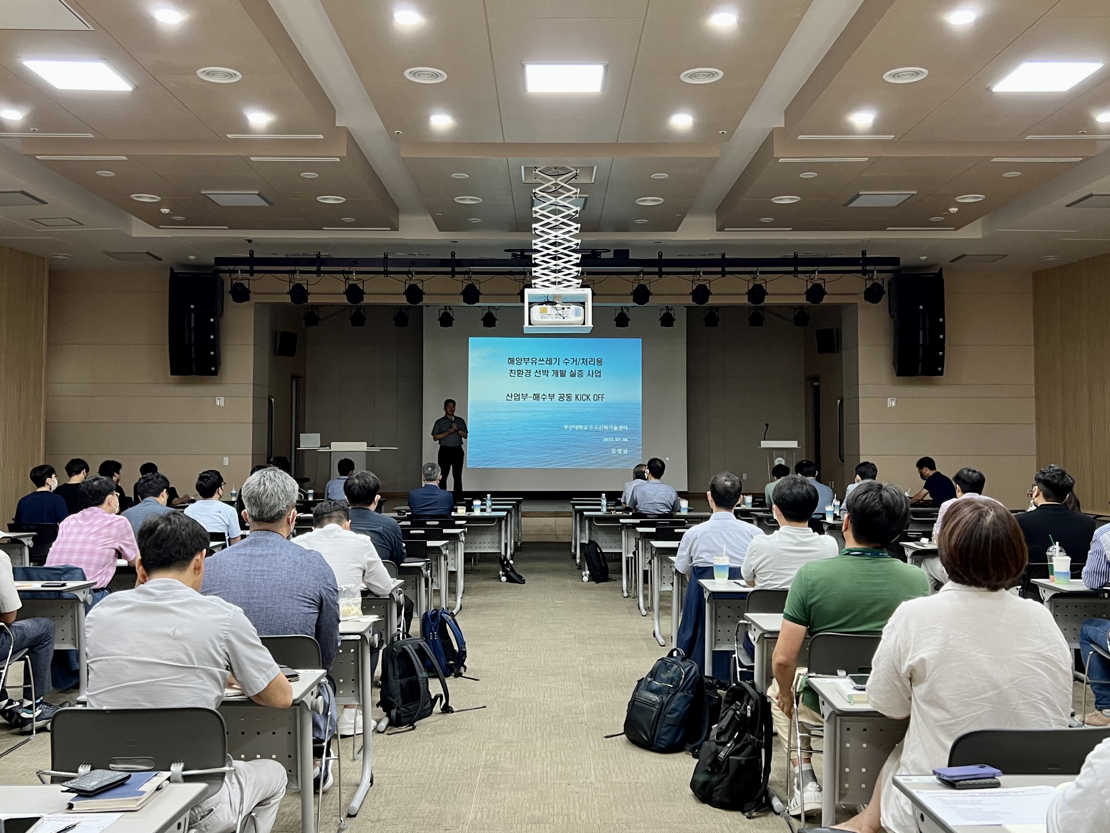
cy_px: 416
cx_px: 555
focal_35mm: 26
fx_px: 834
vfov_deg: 53.1
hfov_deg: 67.3
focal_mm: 5.7
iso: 160
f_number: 1.5
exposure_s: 1/60
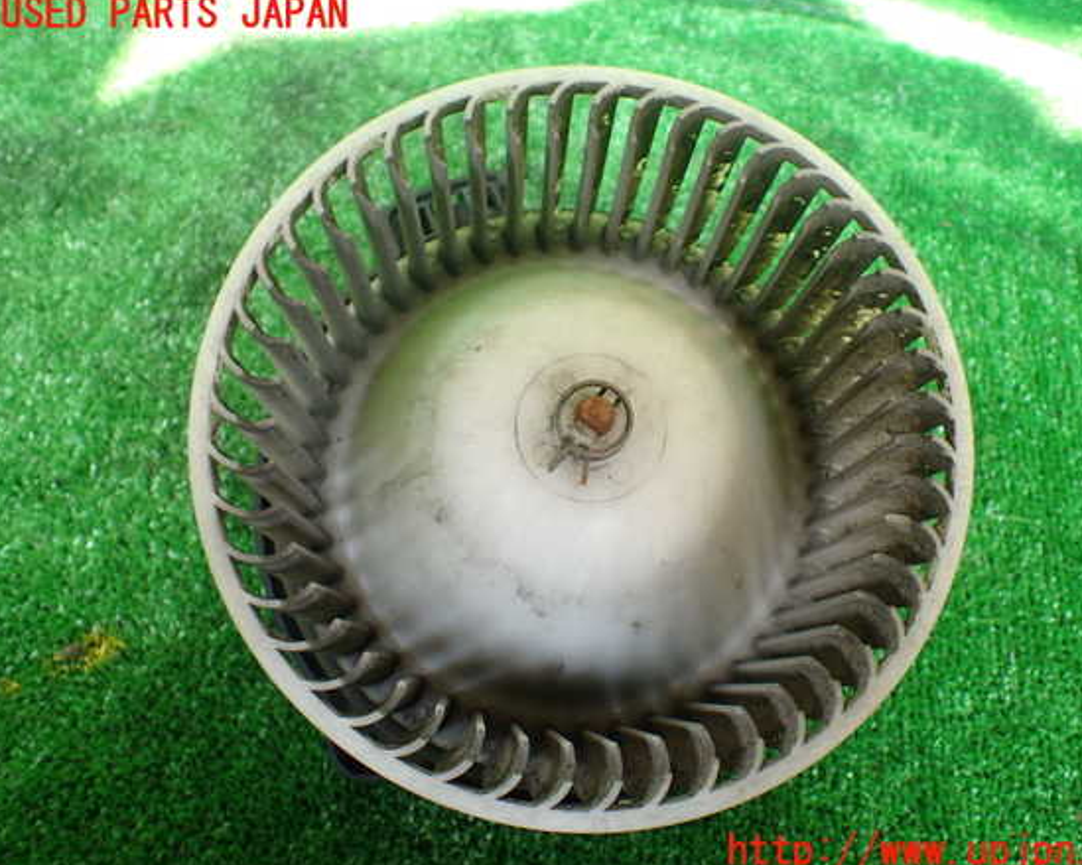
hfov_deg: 55.6
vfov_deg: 45.8
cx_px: 581
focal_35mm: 32
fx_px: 1025
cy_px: 433
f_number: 2.3
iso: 160
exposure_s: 1/125
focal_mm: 5.4
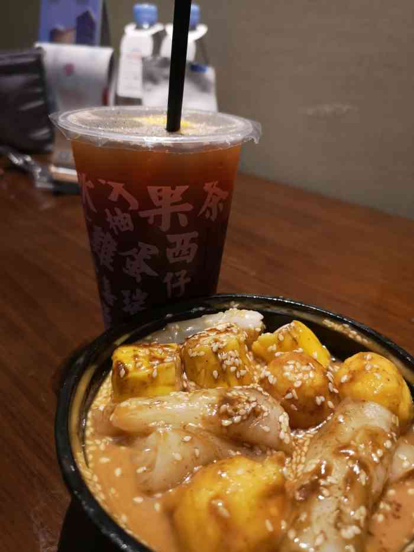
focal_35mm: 27
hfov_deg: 51.4
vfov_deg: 65.3
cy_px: 276
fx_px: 430
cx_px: 207
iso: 400
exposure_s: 1/33.3
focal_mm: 3.95
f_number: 1.8
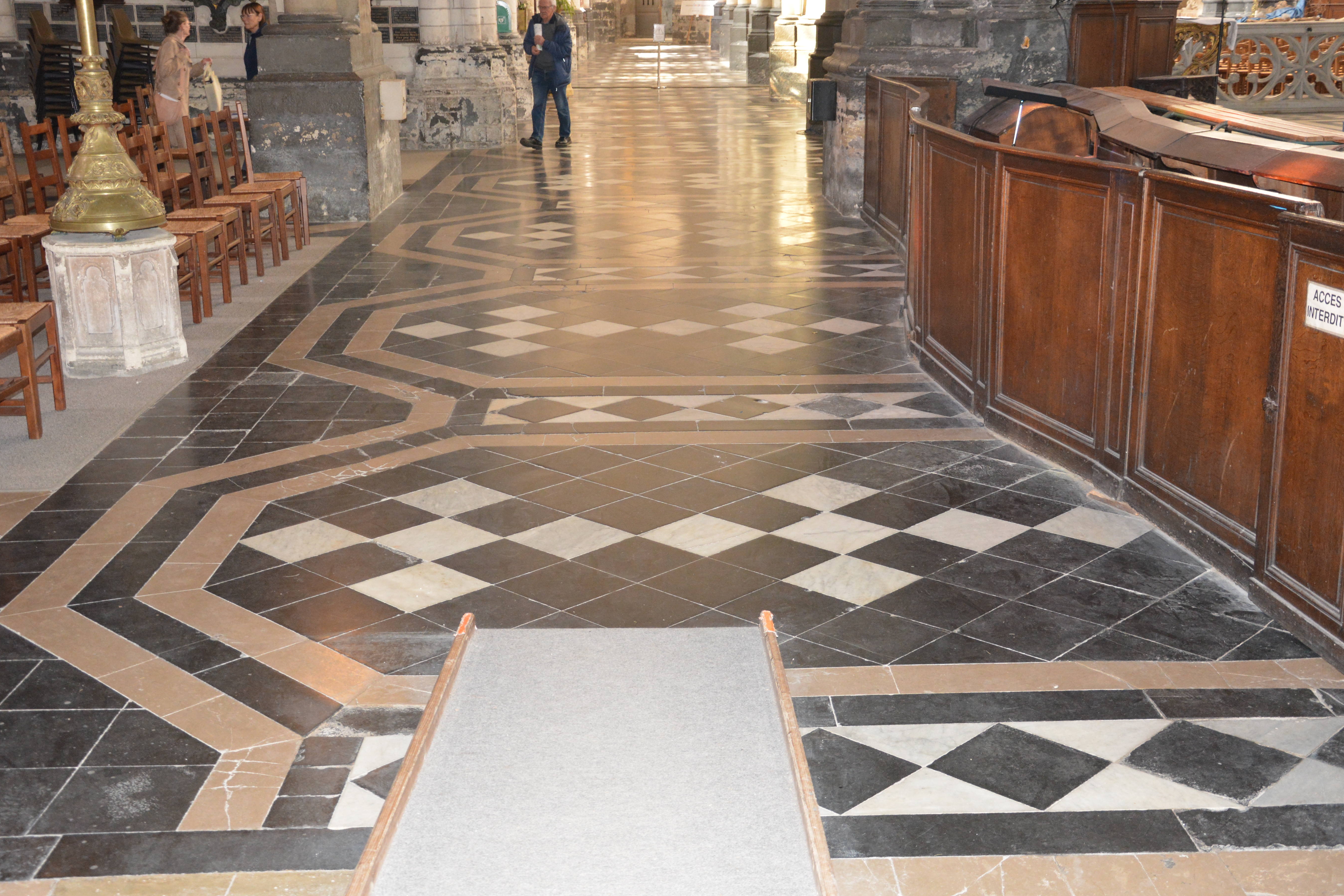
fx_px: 1551
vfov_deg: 32.2
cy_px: 415
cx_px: 690
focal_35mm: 42
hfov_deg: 46.8
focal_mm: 25
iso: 1800
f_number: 4
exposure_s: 1/60
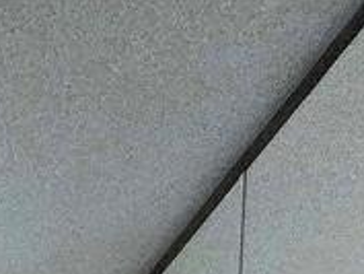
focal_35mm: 75
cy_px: 787
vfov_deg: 11.9
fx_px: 789
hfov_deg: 12.3
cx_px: -668
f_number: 2.2
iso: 400
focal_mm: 2.2
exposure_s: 1/60.2
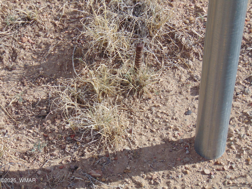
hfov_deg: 18.2
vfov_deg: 13.7
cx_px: 126
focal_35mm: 108
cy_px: 94
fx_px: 786
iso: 80
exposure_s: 1/800
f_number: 3.9
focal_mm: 19.4
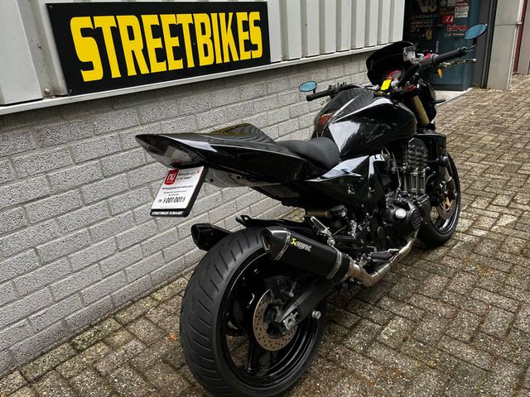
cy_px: 198
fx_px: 398
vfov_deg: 53.1
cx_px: 265
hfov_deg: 67.3
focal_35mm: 26
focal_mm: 5.1
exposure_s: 1/119
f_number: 1.6
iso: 125
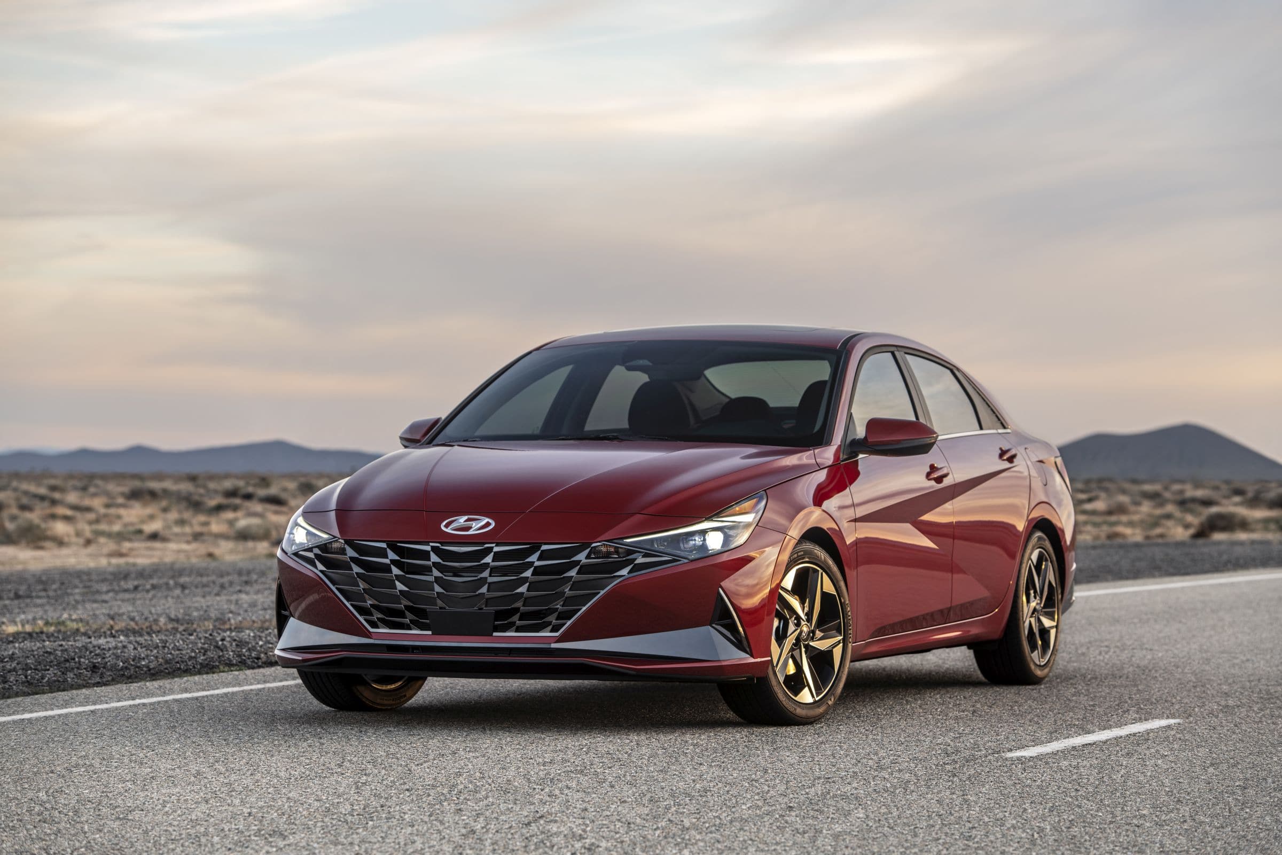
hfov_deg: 18.6
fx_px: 3917
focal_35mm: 110
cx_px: 641
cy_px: 428
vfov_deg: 12.5
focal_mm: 110
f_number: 5
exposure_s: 1/13
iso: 64
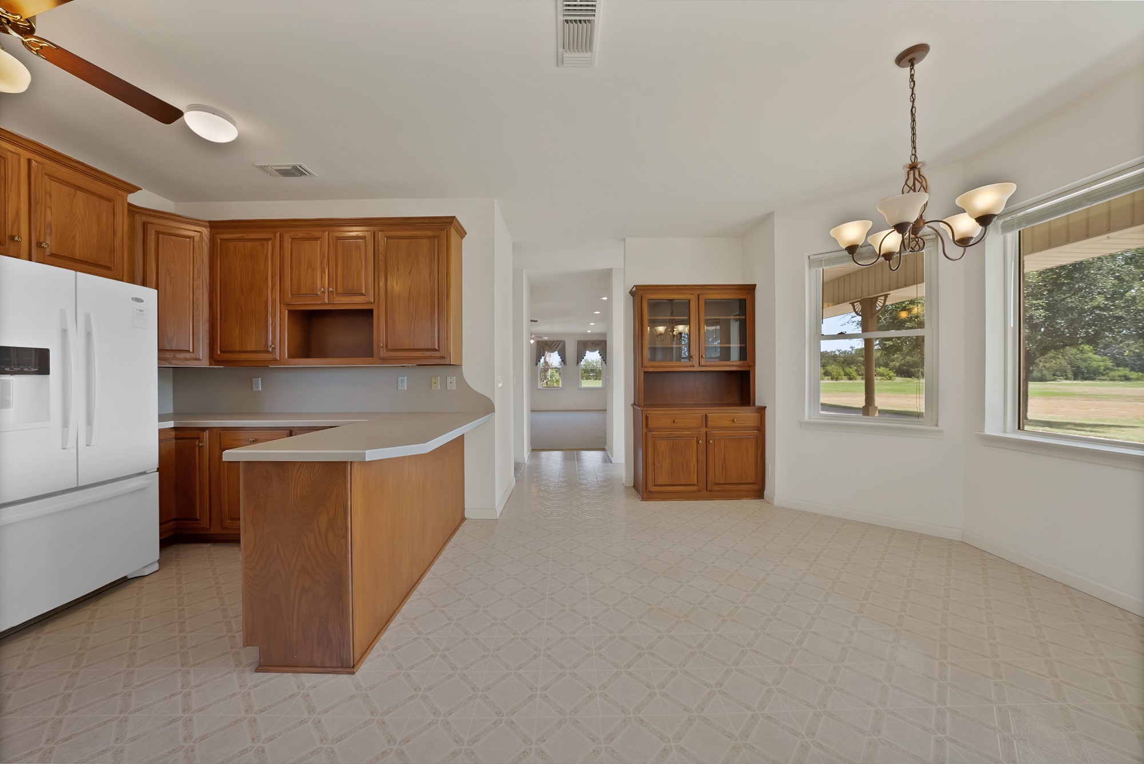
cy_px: 382
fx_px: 382
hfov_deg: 112.6
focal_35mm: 12
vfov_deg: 90.1
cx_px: 572
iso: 640
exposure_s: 1/8
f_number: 9
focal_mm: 12
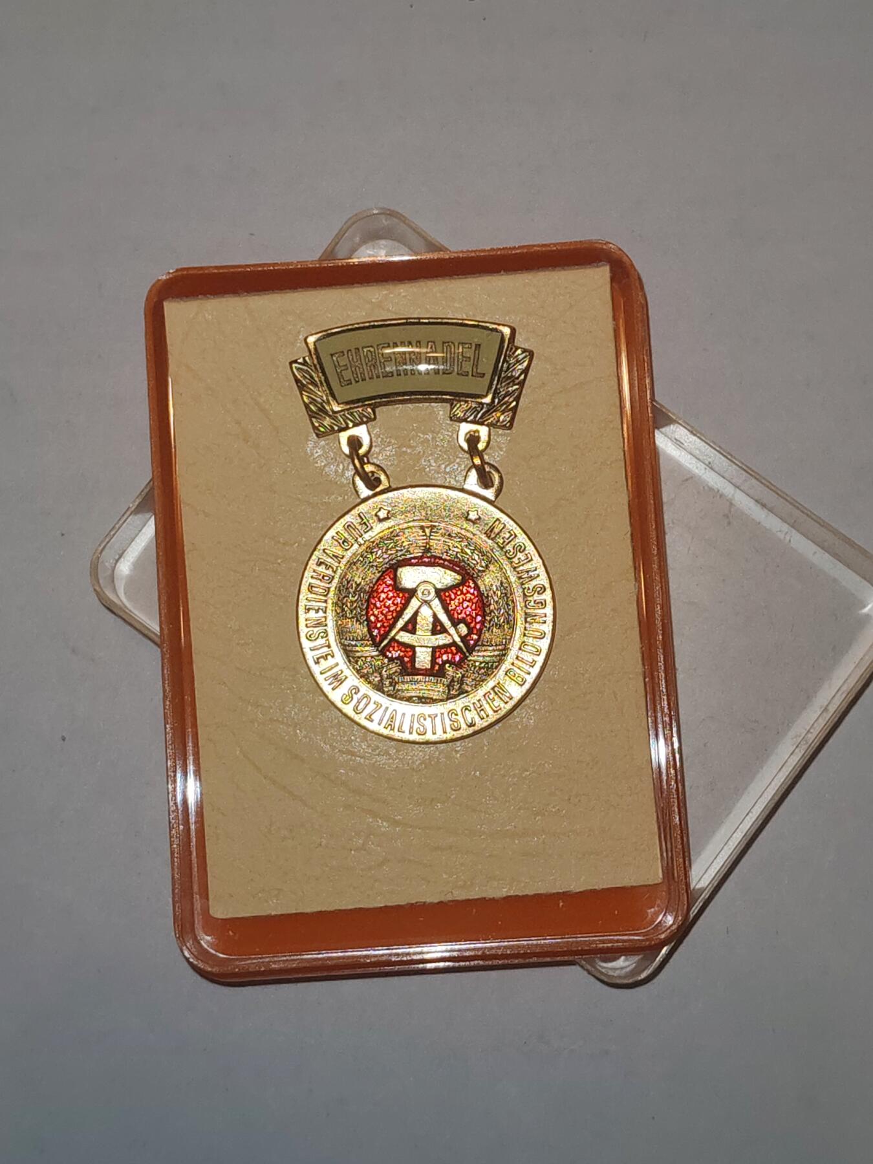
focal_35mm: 68
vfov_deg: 28.6
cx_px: 436
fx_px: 2287
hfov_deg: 21.6
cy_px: 582
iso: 80
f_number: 1.95
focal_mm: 5.52
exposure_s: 1/100
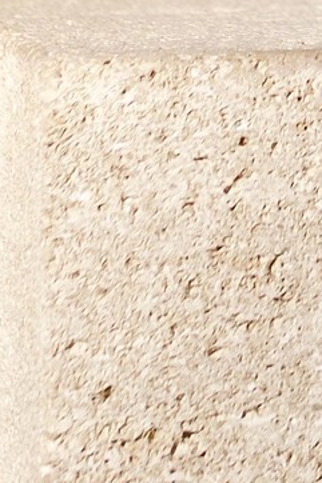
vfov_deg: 5.2
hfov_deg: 3.7
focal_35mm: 372
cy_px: -940
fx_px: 4995
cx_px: 569
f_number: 4.5
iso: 800
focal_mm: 56
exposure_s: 1/13
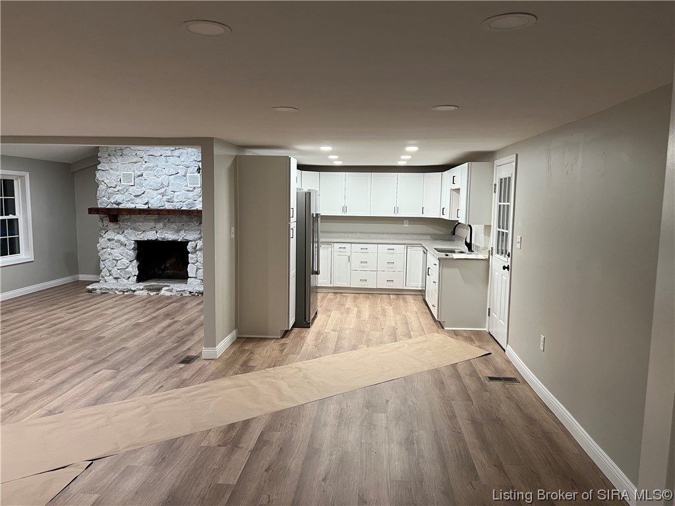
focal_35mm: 26
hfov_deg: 67.3
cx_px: 338
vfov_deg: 53.1
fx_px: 507
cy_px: 253
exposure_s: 1/60
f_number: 1.5
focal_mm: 5.7
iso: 100
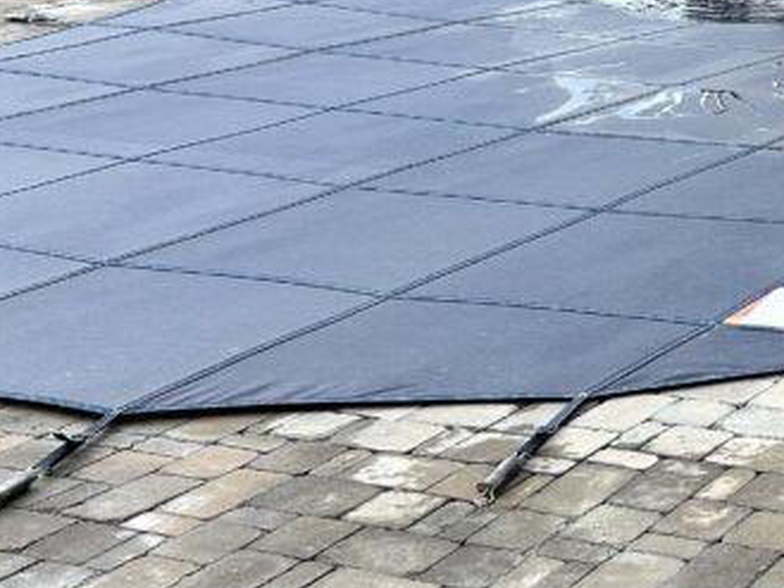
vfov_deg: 18.2
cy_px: 231
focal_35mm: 81
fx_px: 1835
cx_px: 1172
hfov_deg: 20.6
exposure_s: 1/2457
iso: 50
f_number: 1.5
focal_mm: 5.7
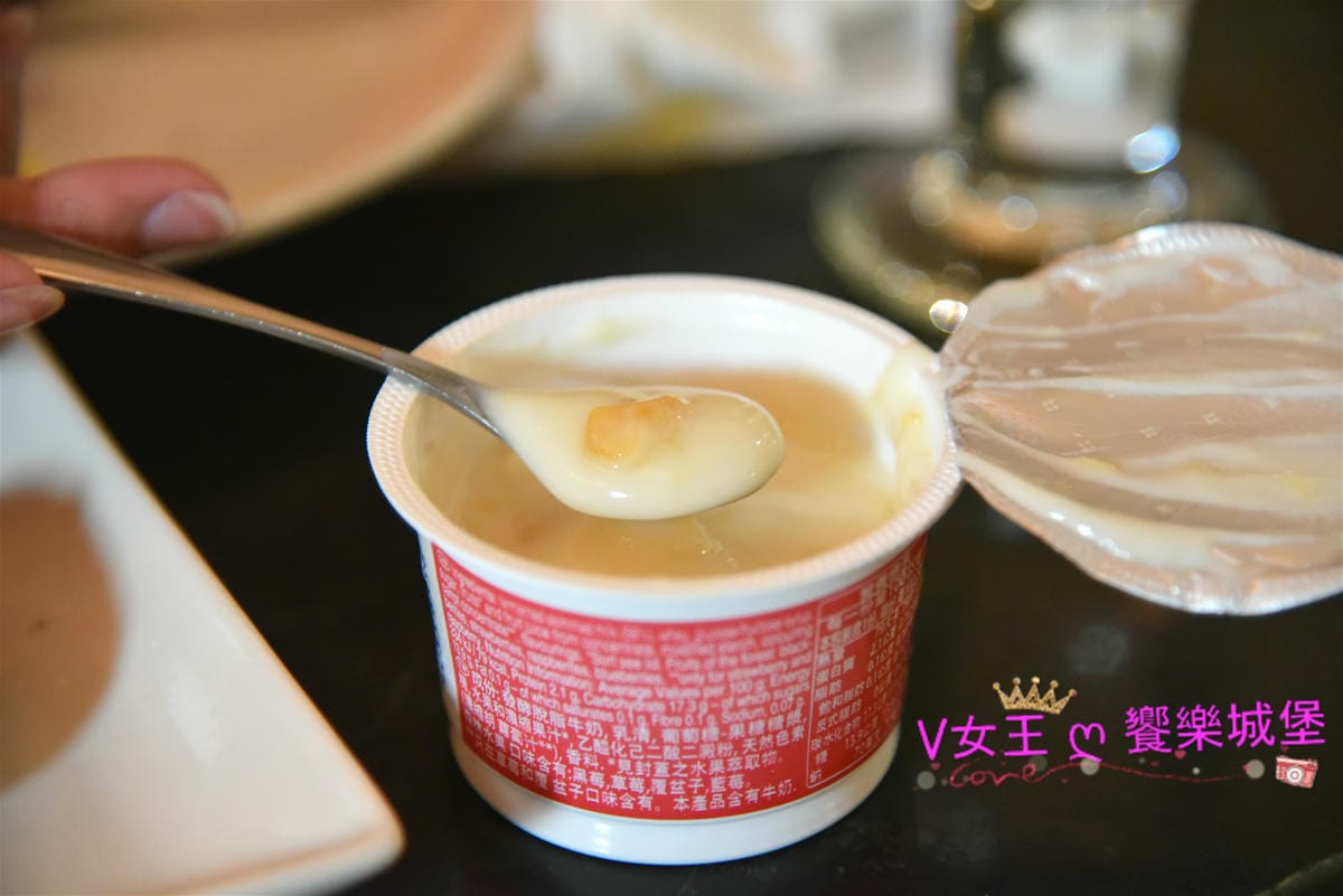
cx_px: 672
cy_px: 448
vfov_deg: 12.2
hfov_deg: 18.3
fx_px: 4180
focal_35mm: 112
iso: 6400
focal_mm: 112
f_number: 4
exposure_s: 1/125
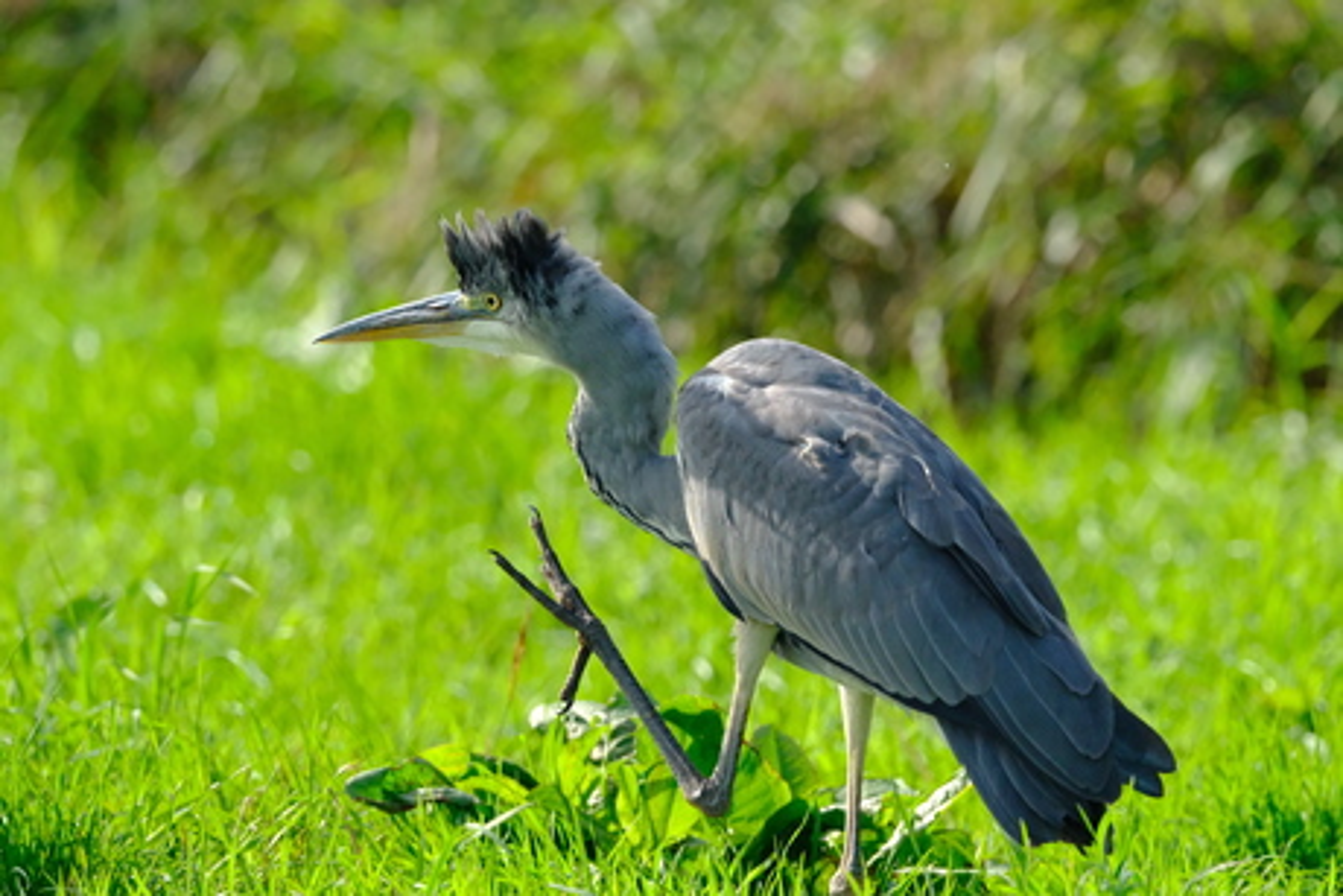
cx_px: 672
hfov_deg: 3.9
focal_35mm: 528
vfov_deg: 2.6
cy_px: 448
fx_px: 19702
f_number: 7.1
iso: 5000
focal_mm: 351.8
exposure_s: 1/8000
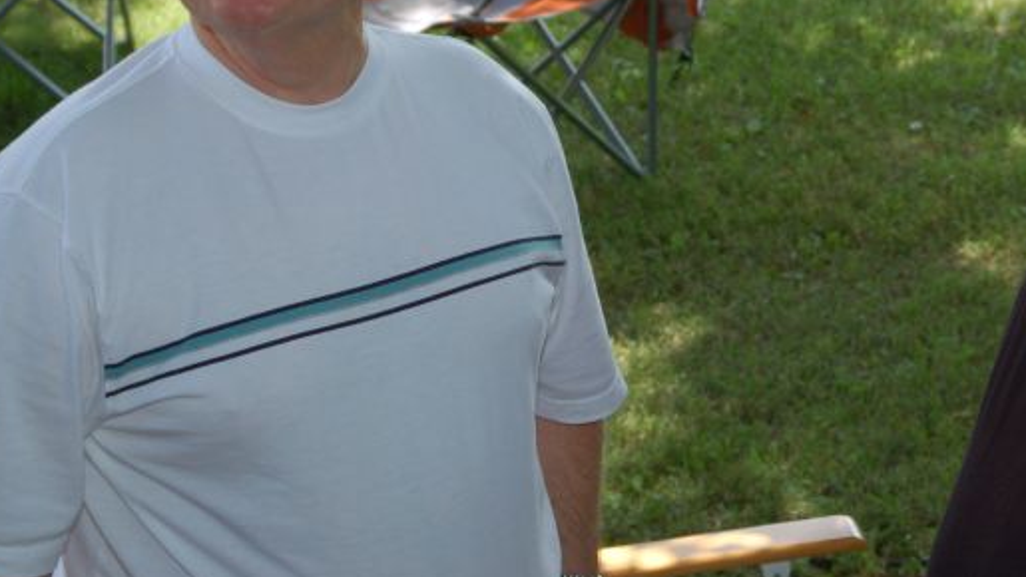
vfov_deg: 10.3
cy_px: 67
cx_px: 739
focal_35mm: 117
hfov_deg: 18.2
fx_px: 3184
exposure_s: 1/200
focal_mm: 48
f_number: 7.1
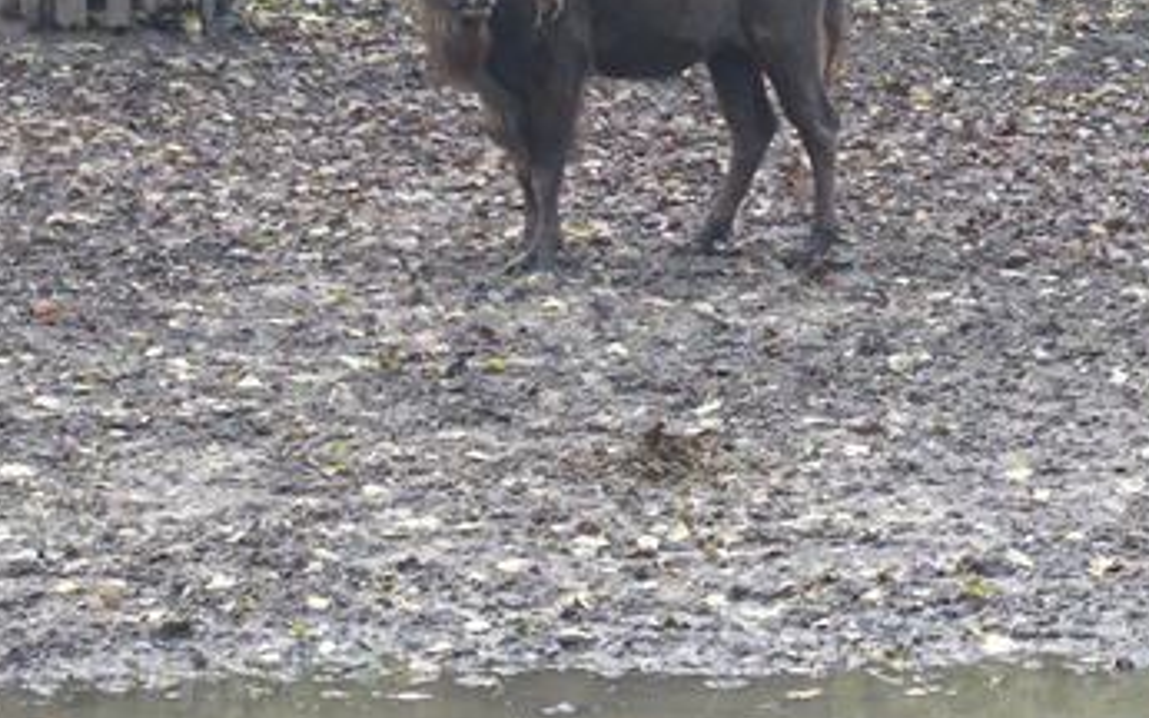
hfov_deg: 9.8
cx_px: 1249
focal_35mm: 211
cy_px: -238
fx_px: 6605
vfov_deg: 6.2
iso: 125
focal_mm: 25.7
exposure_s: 1/80
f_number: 3.5
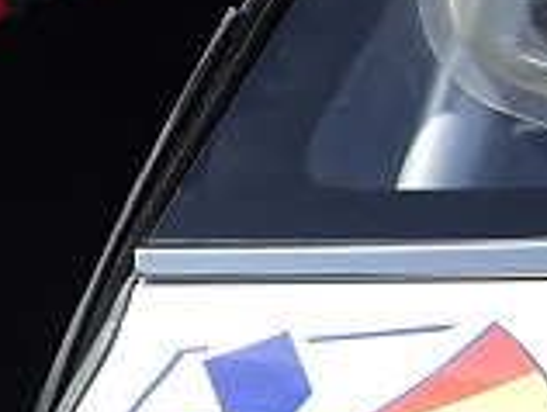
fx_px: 3039
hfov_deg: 9.3
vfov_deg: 7.7
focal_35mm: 192
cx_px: -703
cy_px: 492
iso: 50
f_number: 2.8
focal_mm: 7.9
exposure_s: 1/400
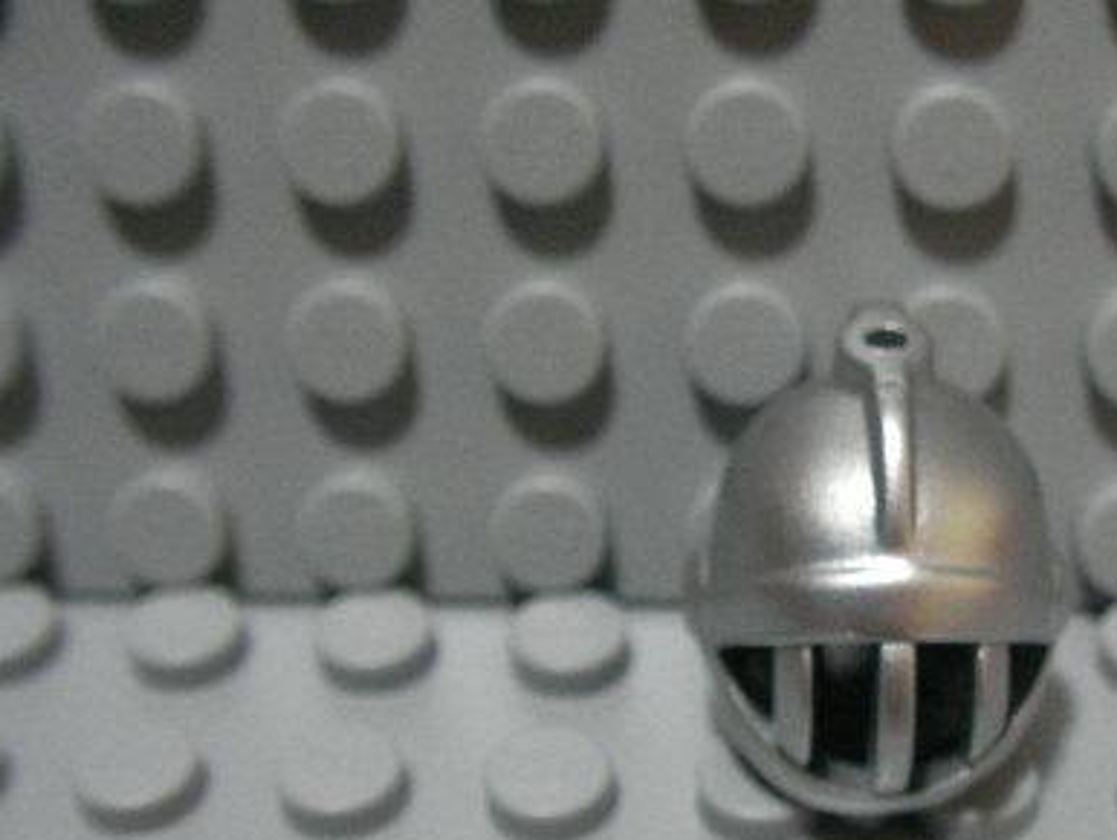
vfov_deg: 23.2
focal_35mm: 63
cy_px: 556
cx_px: 903
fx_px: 2034
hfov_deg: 29.9
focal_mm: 6.3
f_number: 3.5
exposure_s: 1/20.8
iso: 200
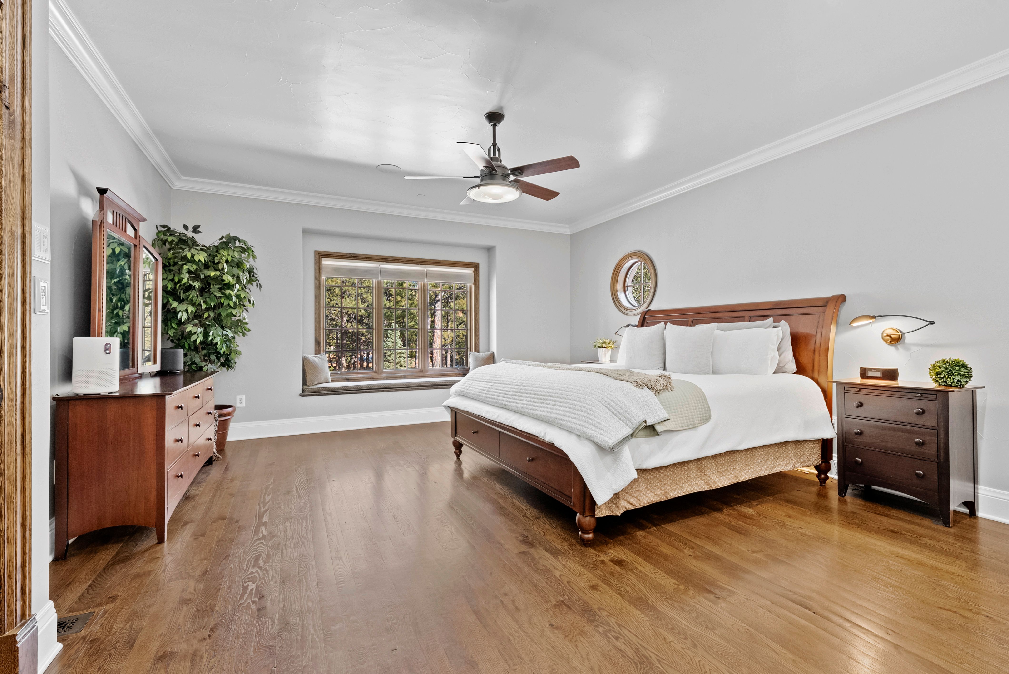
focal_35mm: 16
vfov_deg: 73.8
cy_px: 337
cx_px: 504
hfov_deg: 96.7
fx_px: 449
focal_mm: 16
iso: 800
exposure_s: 1/2.5
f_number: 8
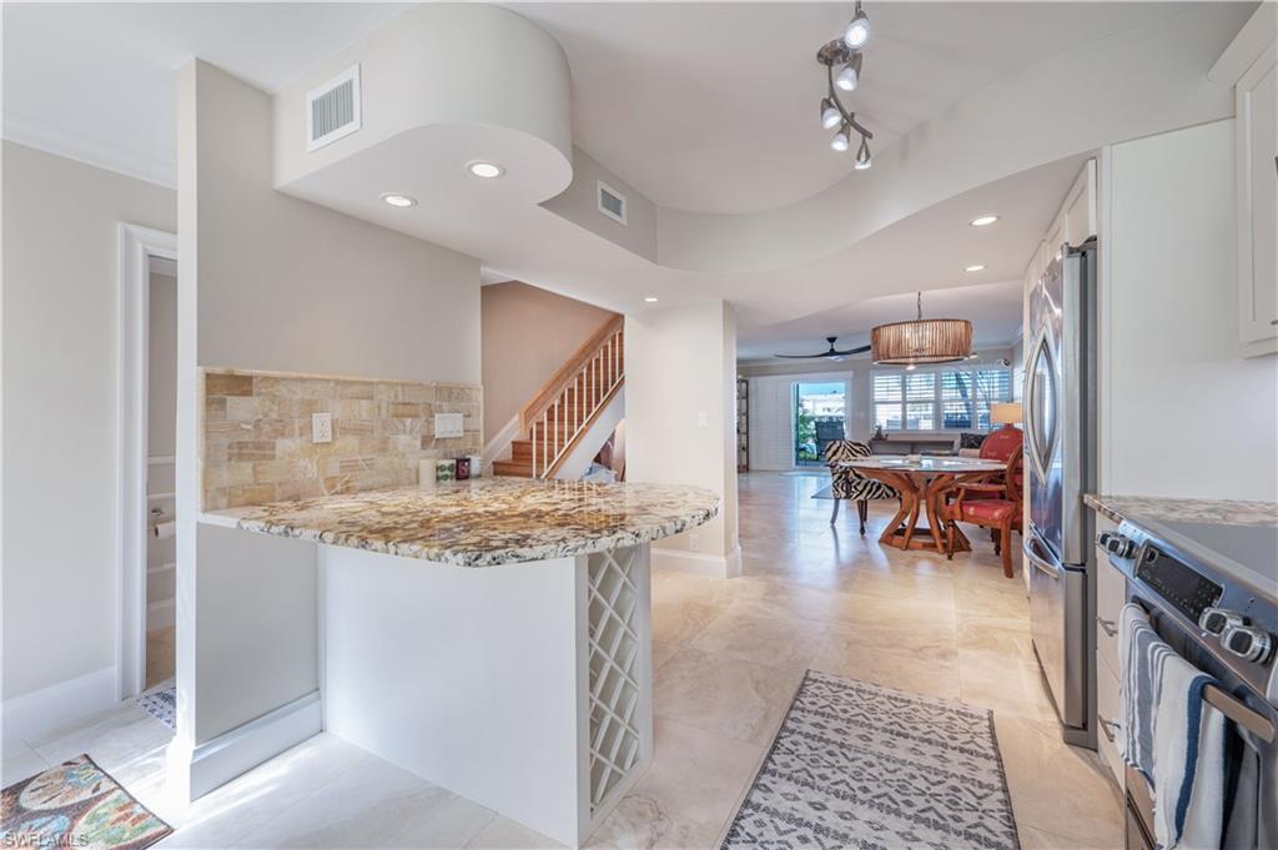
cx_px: 639
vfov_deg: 81.1
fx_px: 497
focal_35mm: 14
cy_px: 425
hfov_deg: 104.3
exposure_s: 1/6
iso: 160
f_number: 11
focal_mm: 14
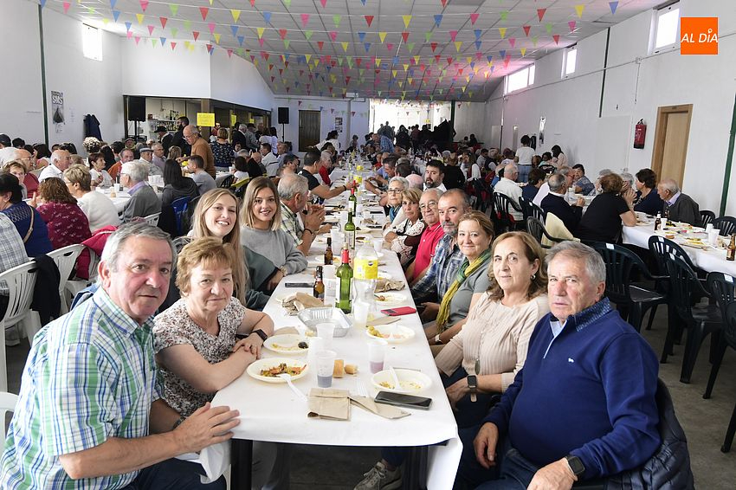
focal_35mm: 28
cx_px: 368
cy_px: 245
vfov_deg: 46.4
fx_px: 572
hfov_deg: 65.5
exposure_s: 1/60
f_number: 7.1
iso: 1600
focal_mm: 19
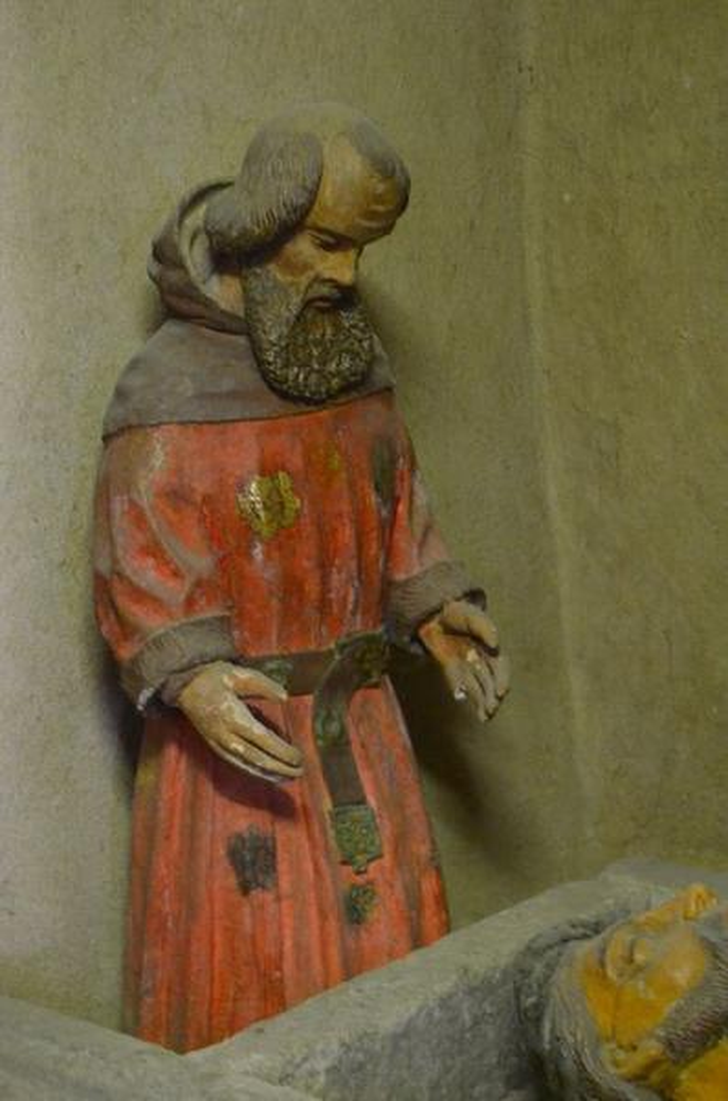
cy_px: 550
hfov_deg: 19.6
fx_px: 2104
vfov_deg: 29.3
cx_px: 364
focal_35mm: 69
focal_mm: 46
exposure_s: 1/10
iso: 3200
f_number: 5.3
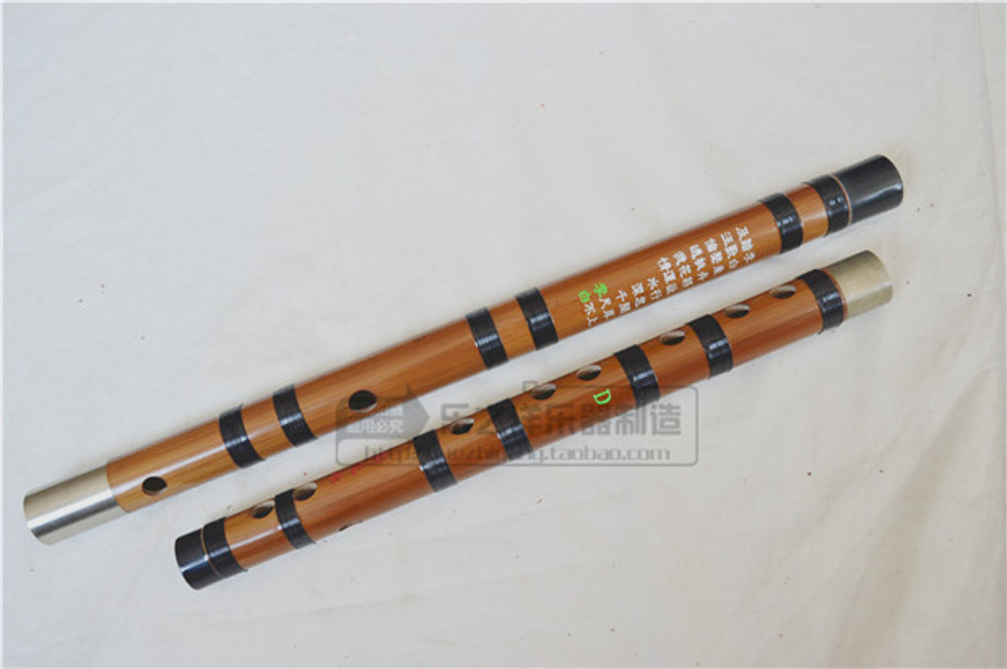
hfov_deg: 62.0
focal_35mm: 30
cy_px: 334
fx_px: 838
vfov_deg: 43.5
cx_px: 504
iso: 400
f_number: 5
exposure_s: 1/100
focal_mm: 20
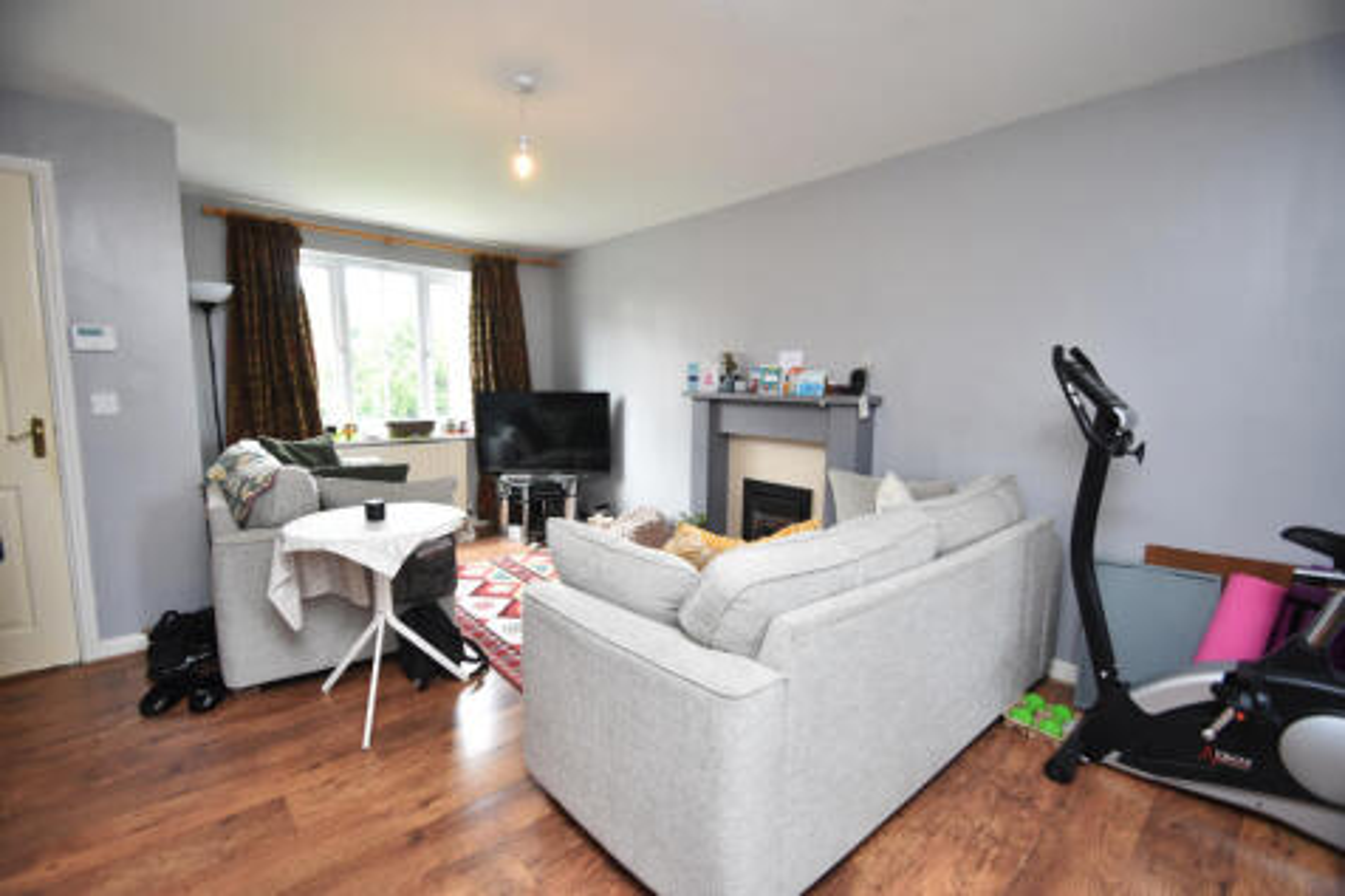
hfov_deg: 100.4
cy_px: 448
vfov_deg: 77.3
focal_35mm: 15
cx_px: 672
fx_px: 560
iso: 800
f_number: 3.5
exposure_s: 1/160
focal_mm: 10
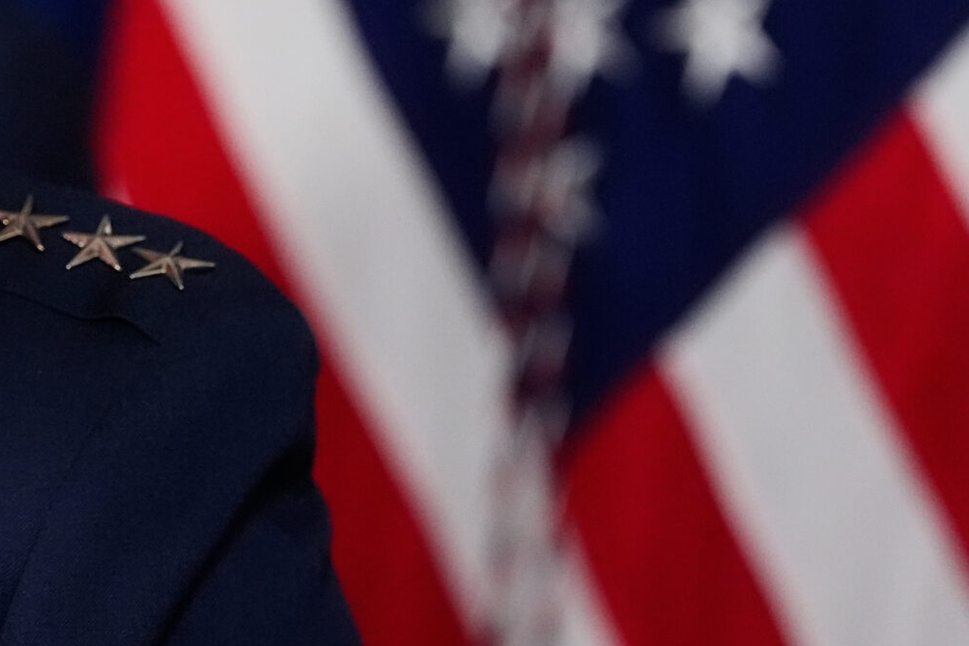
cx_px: -128
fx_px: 11683
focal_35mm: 434
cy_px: -118
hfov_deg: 4.7
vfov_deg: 3.2
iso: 5000
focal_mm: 170
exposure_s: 1/500
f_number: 4
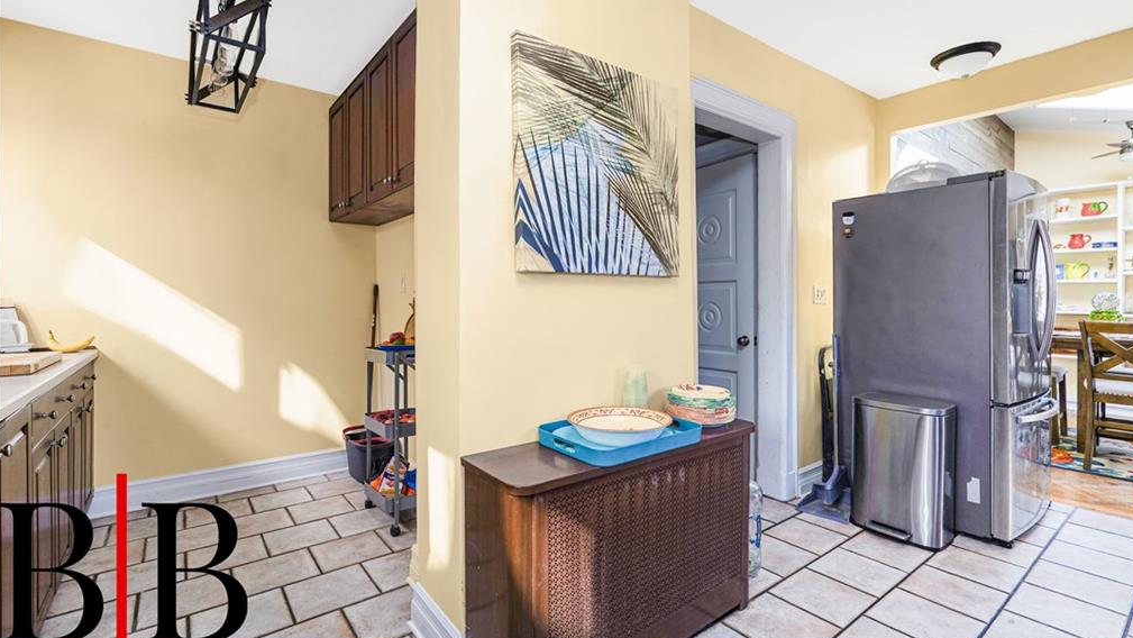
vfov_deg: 63.8
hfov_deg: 95.9
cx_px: 570
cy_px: 292
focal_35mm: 17
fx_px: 511
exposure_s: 1/40
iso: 50
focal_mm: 16
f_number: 4.5
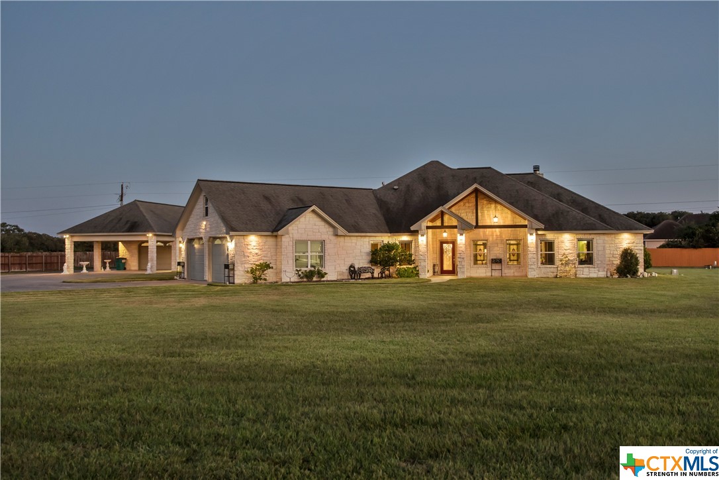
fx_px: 659
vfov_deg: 40.0
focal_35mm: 33
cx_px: 360
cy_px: 240
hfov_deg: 57.2
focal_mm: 22
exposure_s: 1/20
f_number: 4.5
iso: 800
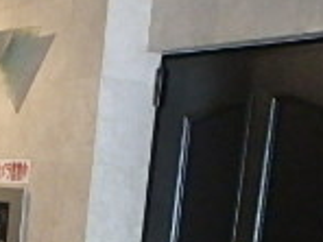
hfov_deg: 19.5
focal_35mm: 91
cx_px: -120
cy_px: 375
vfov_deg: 14.9
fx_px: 849
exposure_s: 1/30
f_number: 3.5
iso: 800
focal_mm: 3.7
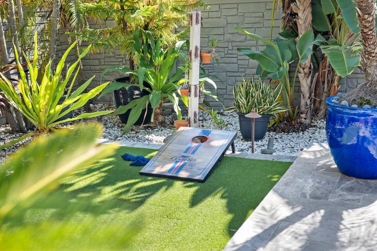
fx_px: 524
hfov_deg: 39.6
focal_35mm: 50
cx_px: 188
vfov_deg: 27.0
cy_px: 126
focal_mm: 50
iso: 100
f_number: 4
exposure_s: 1/100
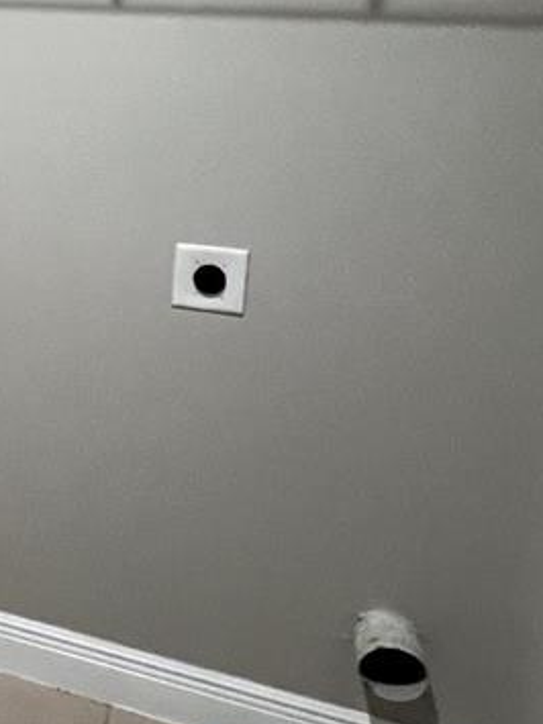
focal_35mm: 44
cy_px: 175
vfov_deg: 41.6
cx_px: -200
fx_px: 921
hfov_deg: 26.6
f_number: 1.8
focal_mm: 1.57
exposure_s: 1/60
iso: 500
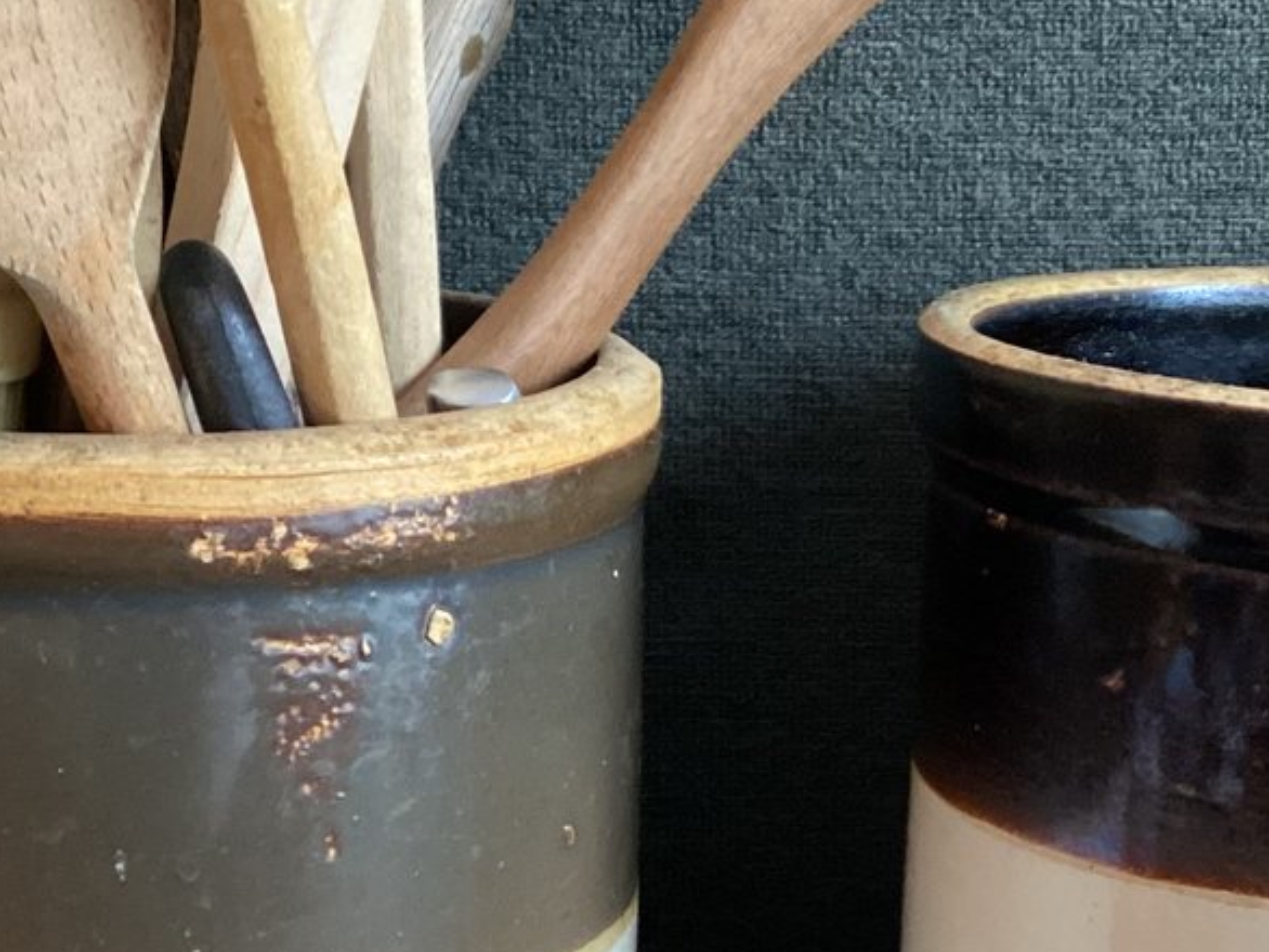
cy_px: 774
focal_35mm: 80
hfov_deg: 24.4
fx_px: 2934
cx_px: 657
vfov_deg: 18.3
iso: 320
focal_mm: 3.3
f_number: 2.4
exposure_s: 1/50
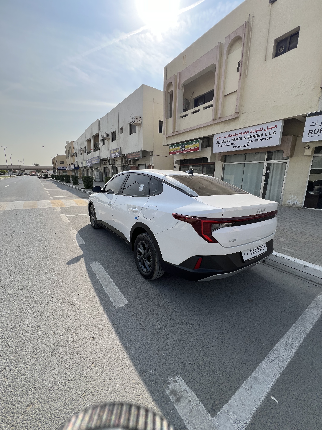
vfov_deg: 106.2
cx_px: 161
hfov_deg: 89.9
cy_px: 215
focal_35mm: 13
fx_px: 161
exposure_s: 1/1553
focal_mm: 1.57
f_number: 1.8
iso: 32
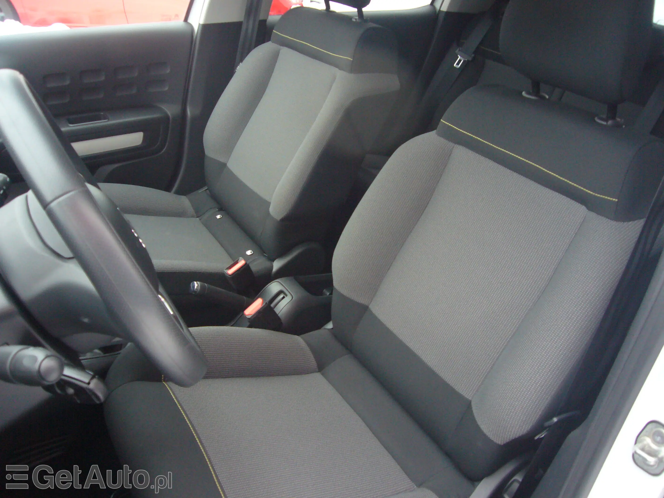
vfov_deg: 49.7
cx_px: 332
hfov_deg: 63.4
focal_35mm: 28
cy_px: 249
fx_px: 537
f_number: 2.8
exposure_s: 1/13
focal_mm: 4.6
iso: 200
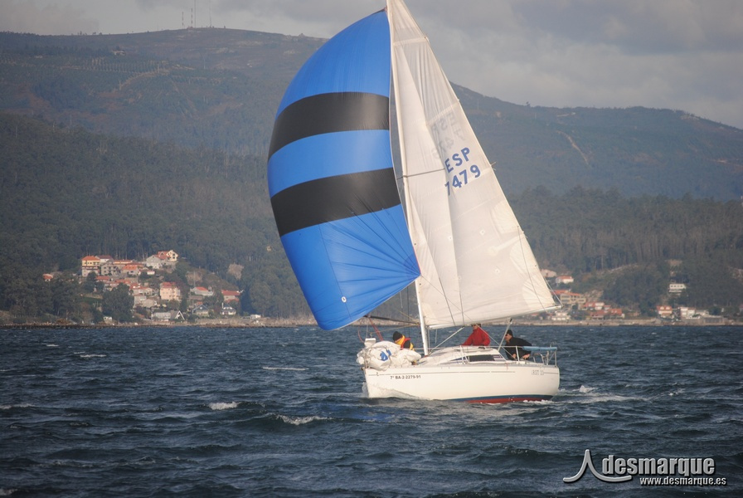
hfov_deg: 8.6
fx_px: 4960
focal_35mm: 240
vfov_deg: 5.7
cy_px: 249
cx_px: 372
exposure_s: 1/1250
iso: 200
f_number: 5.3
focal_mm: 160
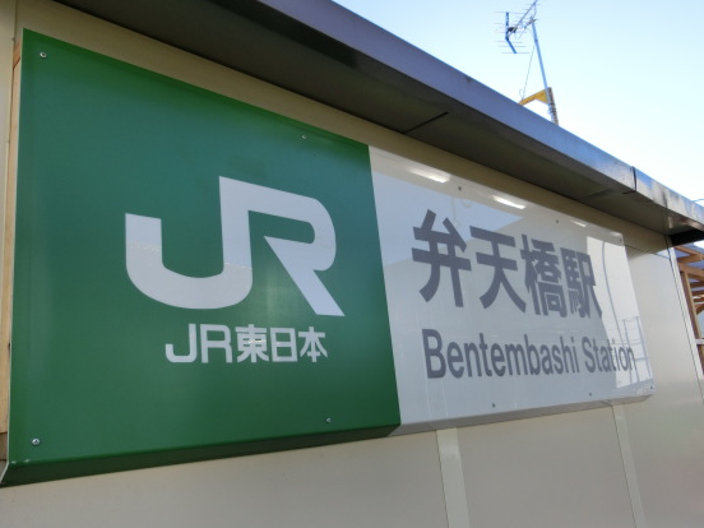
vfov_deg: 48.2
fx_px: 590
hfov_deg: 61.6
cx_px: 324
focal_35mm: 29
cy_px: 278
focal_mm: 4.5
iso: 80
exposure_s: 1/500
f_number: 3.5
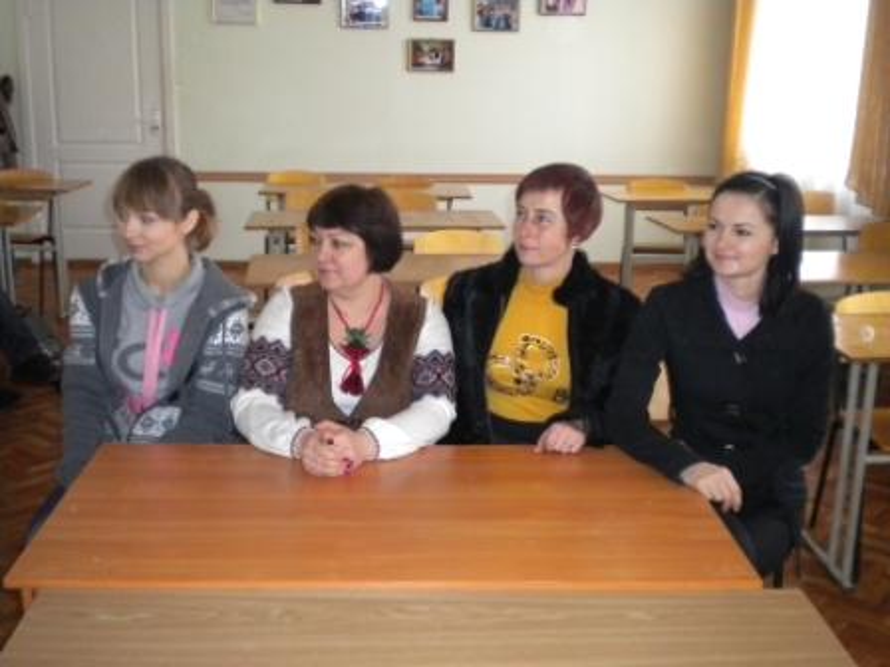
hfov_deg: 45.8
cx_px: 445
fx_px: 1054
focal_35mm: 41
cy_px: 334
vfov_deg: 35.1
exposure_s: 1/30
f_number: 3.5
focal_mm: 7.4
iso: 400
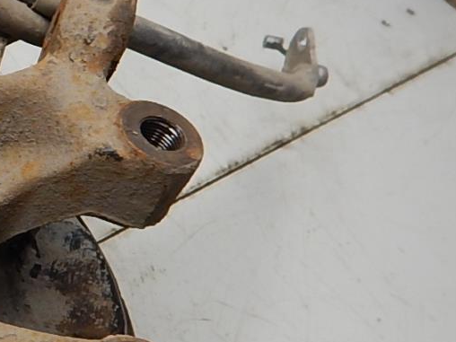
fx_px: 896
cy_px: 158
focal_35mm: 68
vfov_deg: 21.6
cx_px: -170
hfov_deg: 24.2
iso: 125
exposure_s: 1/60
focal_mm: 4.3
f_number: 2.8
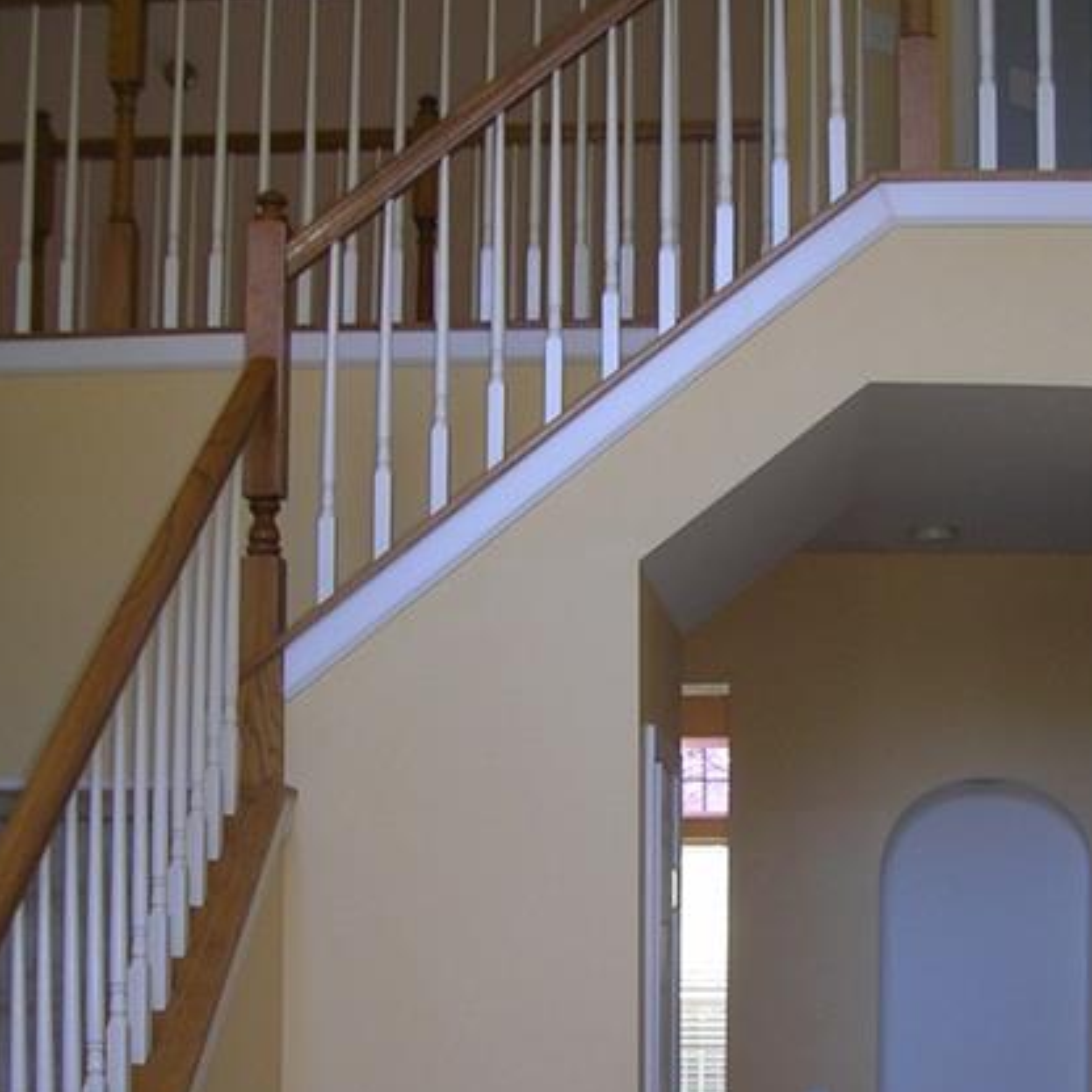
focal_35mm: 62
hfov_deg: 27.6
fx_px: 2213
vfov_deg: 27.2
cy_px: 874
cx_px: 669
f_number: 2.8
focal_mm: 5.8
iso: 50
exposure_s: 1/30
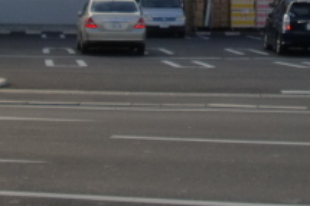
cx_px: 235
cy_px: -75
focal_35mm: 121
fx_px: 1041
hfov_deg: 16.8
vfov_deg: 11.0
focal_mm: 6.51
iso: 64
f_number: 3.1
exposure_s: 1/800
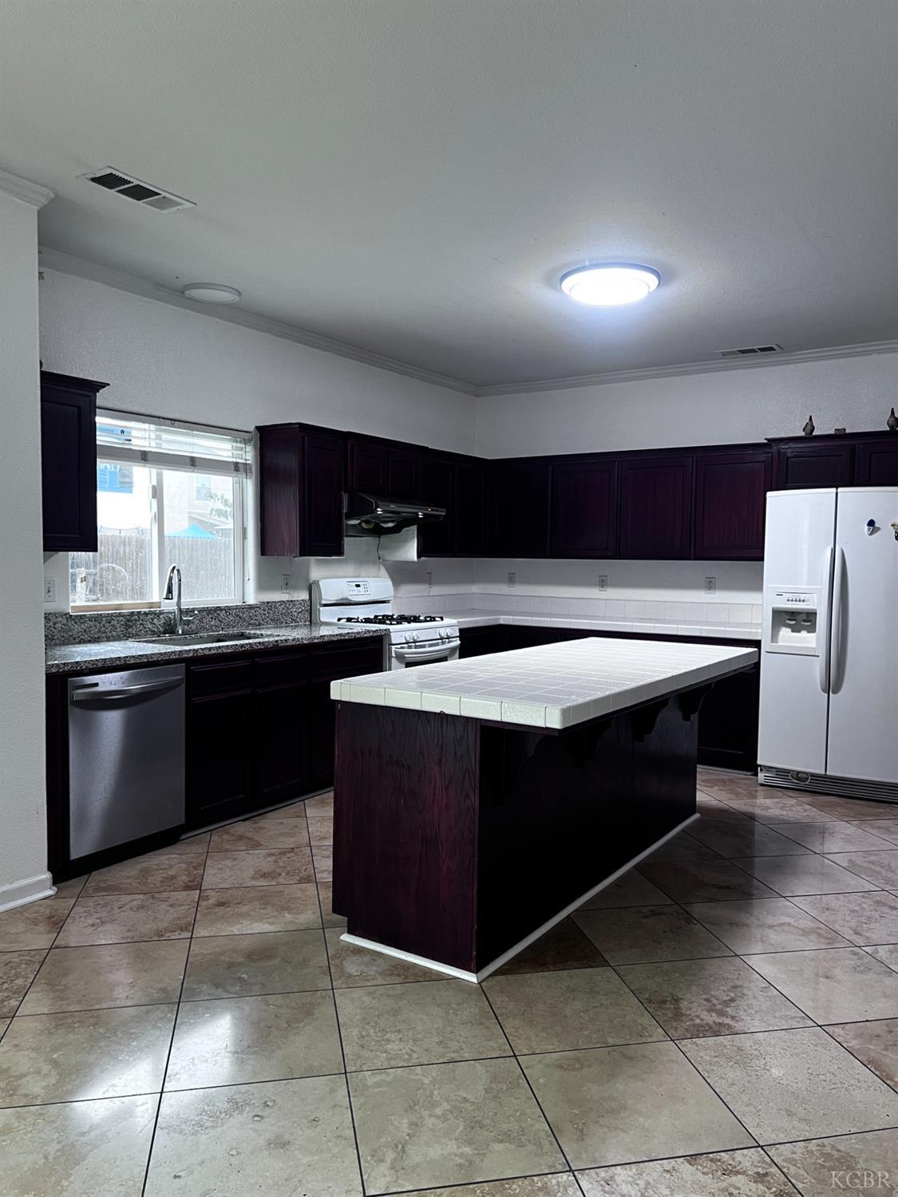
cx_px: 449
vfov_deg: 67.3
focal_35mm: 26
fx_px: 899
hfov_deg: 53.1
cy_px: 598
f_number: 1.5
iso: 125
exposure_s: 1/74
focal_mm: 5.7
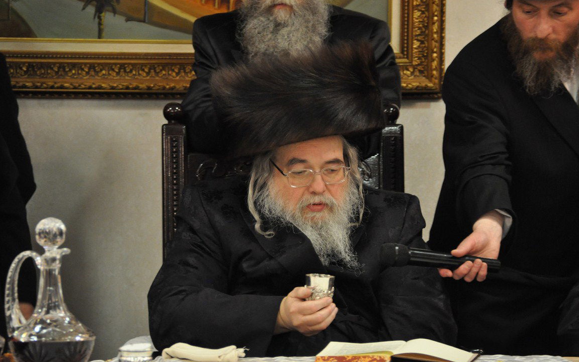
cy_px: 180
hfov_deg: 6.5
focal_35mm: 322
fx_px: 5082
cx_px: 290
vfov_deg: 4.1
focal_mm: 210
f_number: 5.6
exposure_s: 1/40
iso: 1600
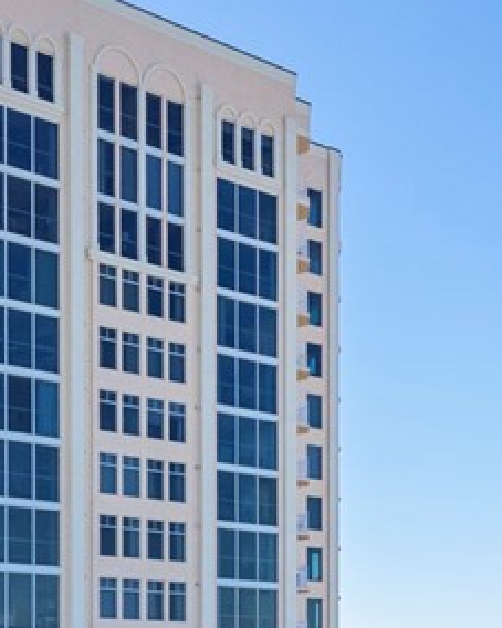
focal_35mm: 79
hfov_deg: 19.4
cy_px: 536
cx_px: 276
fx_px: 1468
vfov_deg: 23.6
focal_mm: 8.38
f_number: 2.8
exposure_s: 1/640
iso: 140
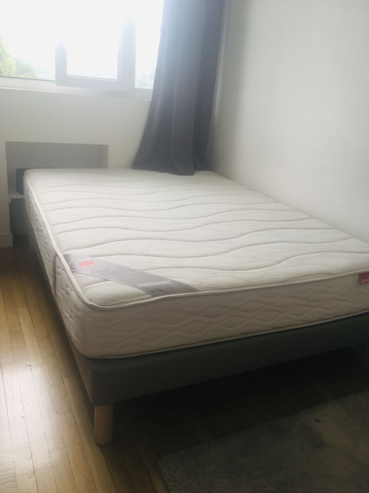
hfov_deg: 48.2
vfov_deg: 61.7
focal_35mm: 29
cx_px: 184
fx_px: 412
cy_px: 246
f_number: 2.2
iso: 32
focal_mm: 4.15
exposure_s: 1/50
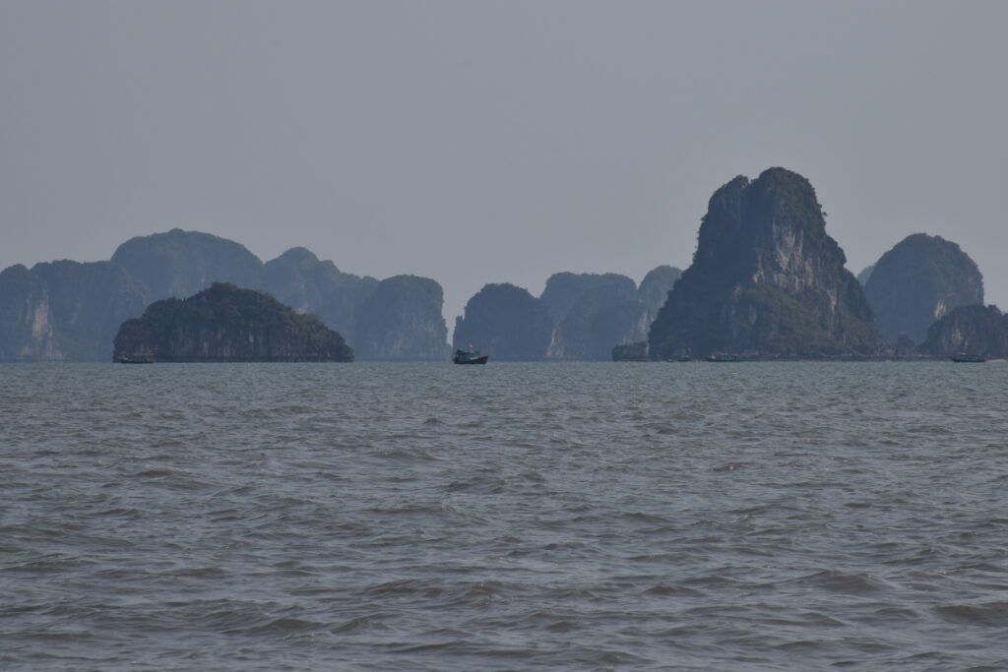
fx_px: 5880
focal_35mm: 210
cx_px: 504
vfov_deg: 6.5
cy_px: 336
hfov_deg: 9.8
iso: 200
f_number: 25
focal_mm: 140
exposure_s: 1/400
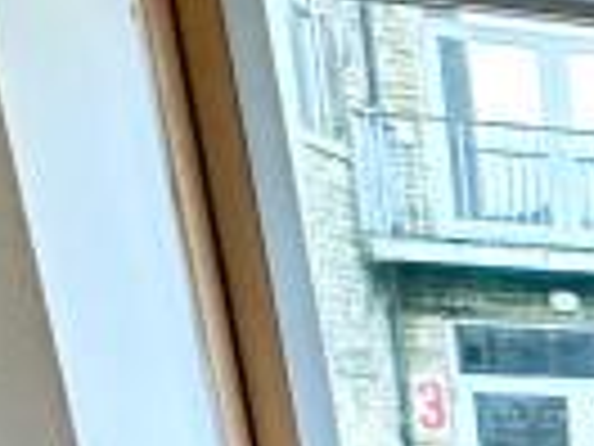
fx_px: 1870
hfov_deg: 9.0
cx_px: 2205
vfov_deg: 12.7
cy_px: 716
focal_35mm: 109
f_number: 2.2
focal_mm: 2.22
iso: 200
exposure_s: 1/100
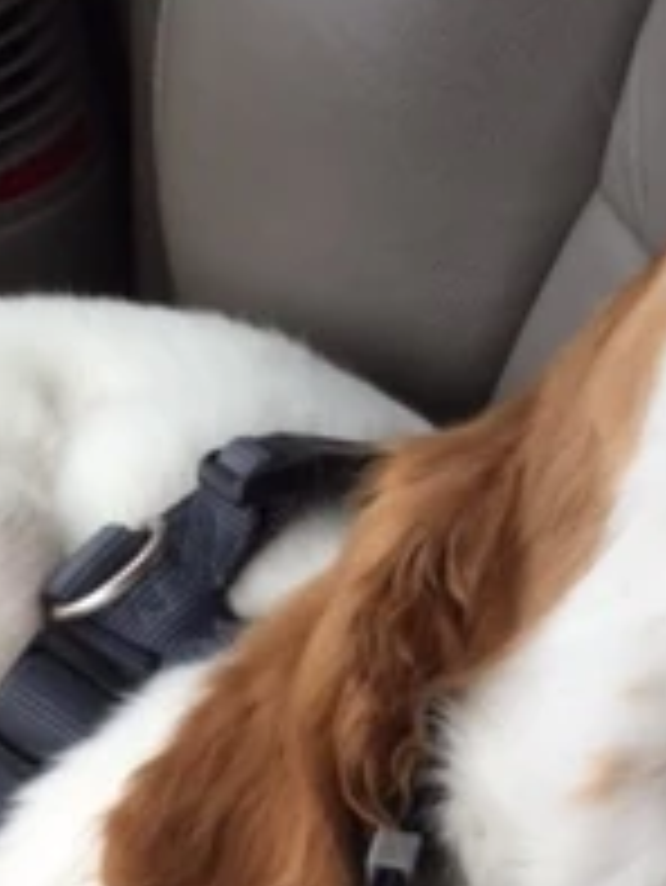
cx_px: 432
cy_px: 472
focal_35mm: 94
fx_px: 2409
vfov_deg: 20.9
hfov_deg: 15.7
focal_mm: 4.15
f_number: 2.2
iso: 32
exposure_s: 1/120
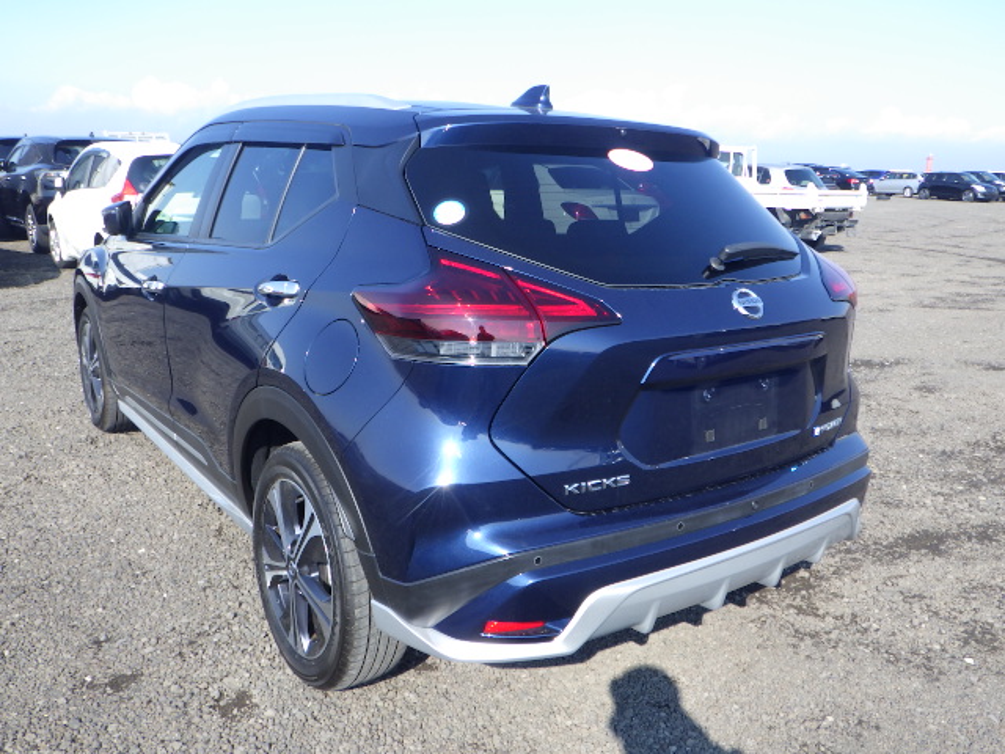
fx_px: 813
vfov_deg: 49.7
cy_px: 377
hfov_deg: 63.4
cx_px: 502
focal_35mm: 28
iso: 125
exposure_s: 1/400
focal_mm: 5
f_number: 4.2
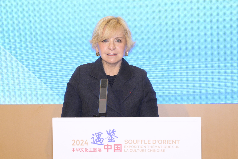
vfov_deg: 8.3
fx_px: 1091
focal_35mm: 165
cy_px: 80
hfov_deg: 12.5
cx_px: 119
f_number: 5.6
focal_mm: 110
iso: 2000
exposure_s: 1/200
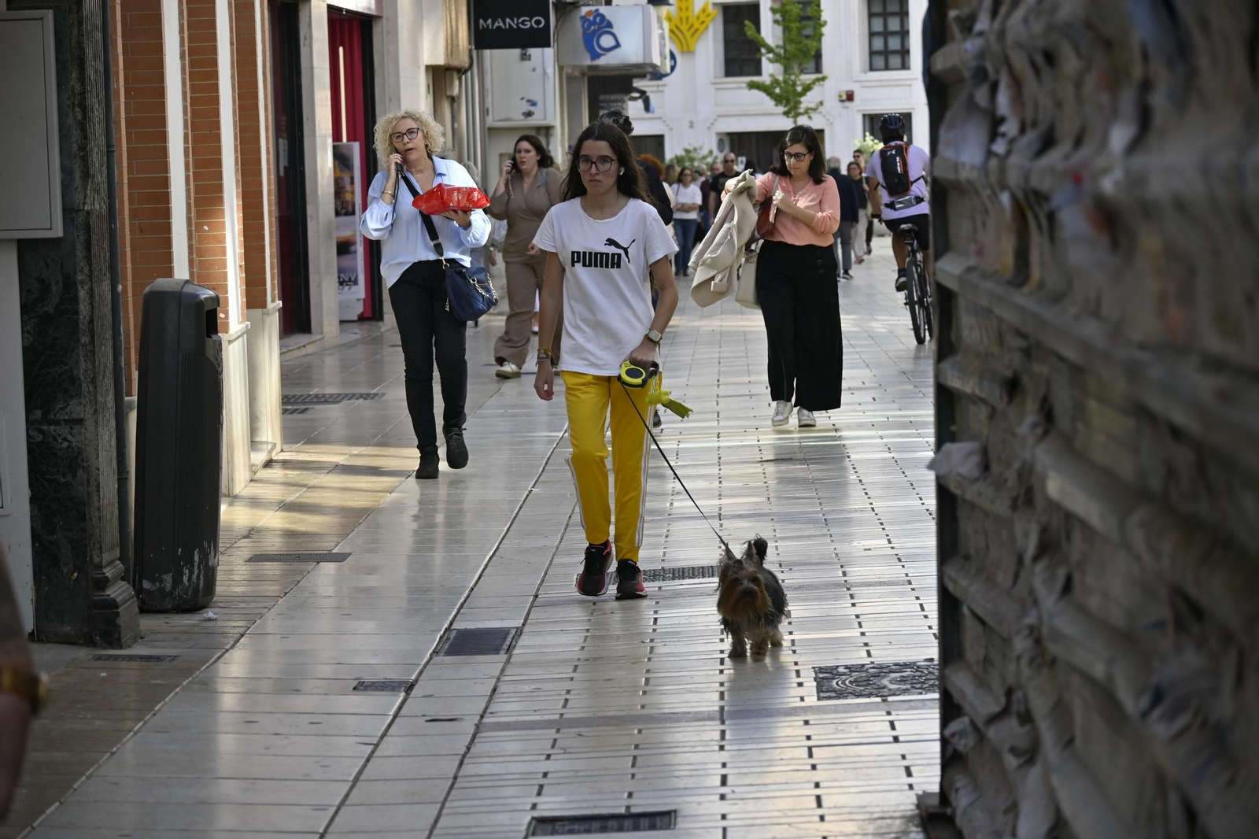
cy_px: 420
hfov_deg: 16.9
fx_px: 4248
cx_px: 630
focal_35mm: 122
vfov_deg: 11.3
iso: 200
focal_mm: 81
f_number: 5
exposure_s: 1/500
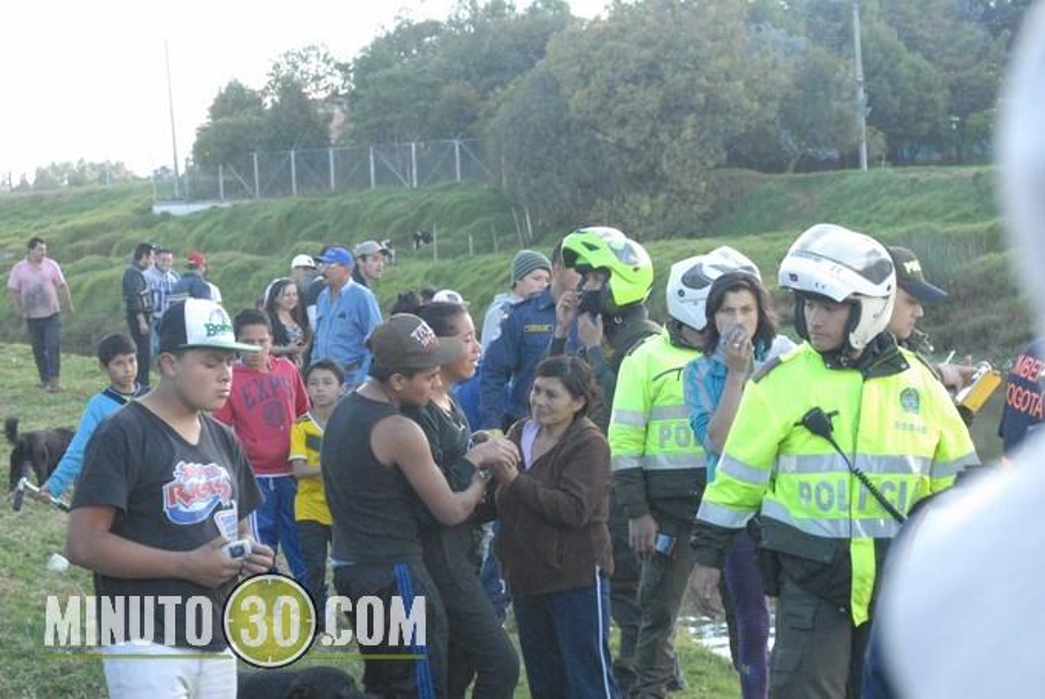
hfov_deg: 24.6
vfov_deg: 16.6
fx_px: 2397
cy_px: 350
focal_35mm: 82
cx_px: 522
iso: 1600
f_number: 8
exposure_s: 1/200
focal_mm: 55
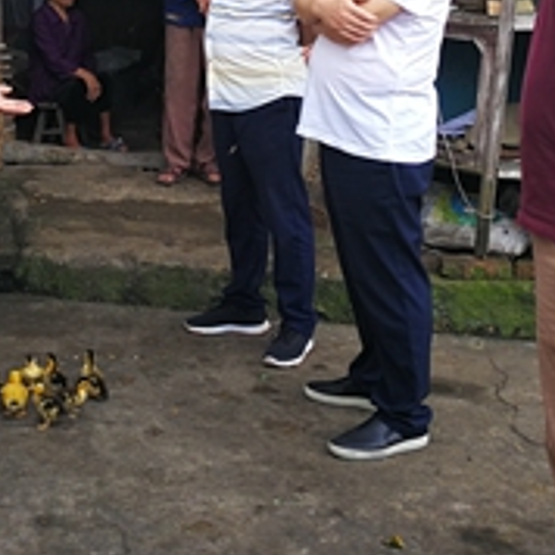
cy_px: 17
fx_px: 1215
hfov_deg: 25.2
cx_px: 103
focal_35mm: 67
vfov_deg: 24.7
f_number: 2.2
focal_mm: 3.95
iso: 50
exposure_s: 1/234
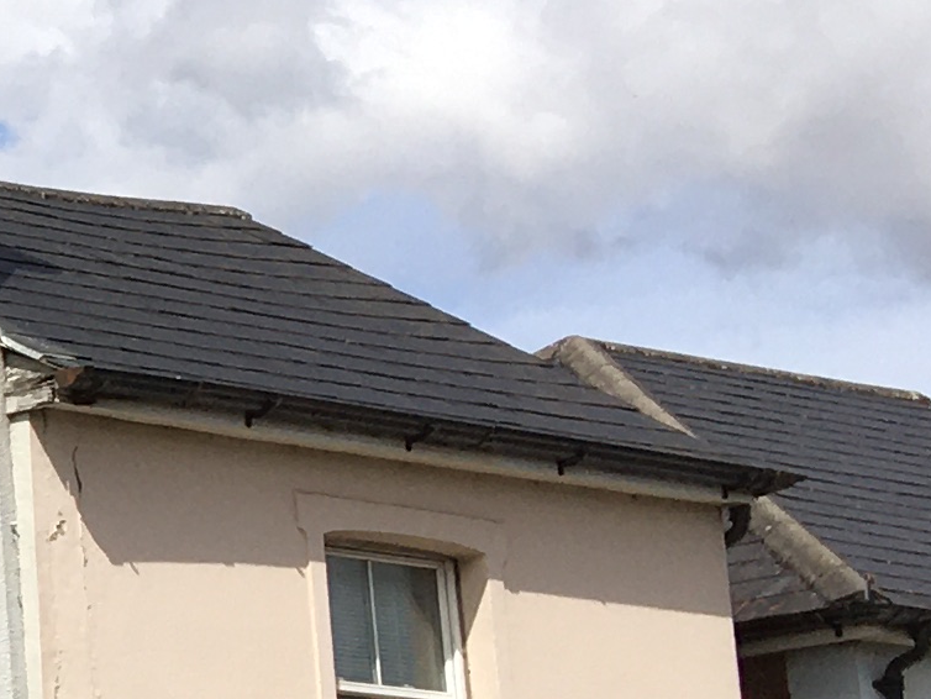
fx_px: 4170
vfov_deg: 9.5
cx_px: -1434
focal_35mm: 155
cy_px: 600
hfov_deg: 10.6
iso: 25
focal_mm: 4.15
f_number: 2.2
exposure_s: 1/2024
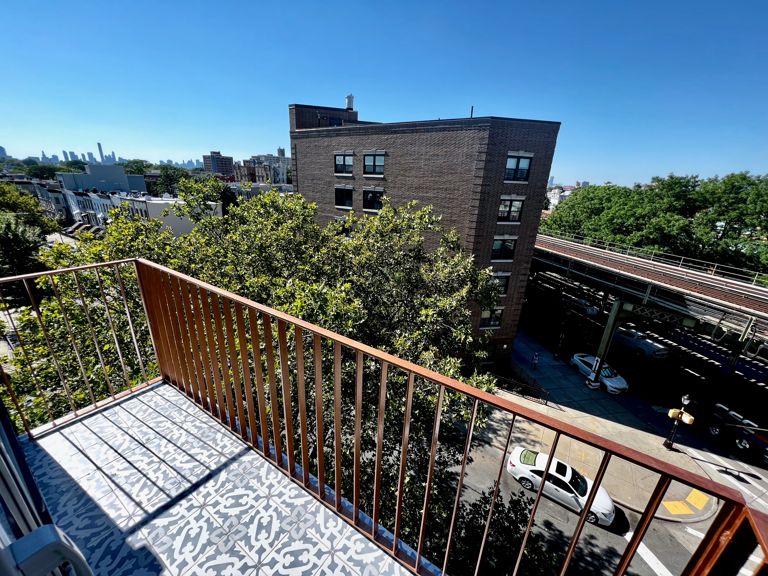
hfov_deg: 106.2
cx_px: 384
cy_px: 288
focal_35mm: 13
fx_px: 288
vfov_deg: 89.9
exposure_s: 1/539
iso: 32
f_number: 1.8
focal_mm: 1.57
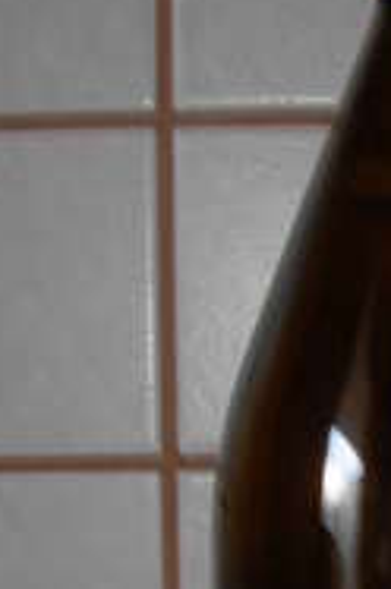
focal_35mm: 127
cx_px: 435
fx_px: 2077
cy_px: 671
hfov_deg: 10.6
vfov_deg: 15.7
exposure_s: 1/22.6
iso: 79
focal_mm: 6.3
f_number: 2.9
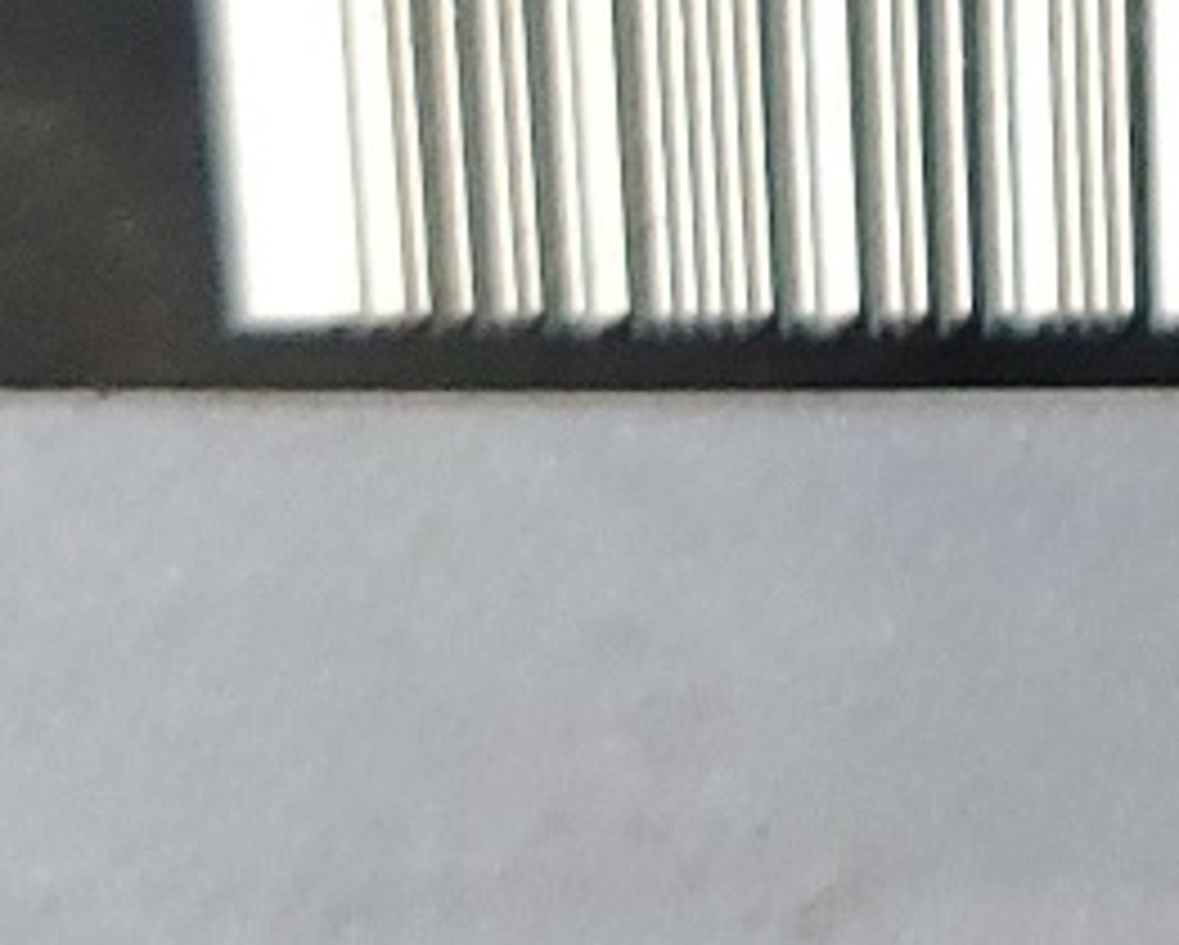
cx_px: 2070
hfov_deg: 11.6
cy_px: -1166
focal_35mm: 155
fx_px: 5413
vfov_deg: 9.2
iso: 317
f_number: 1.5
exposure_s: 1/40
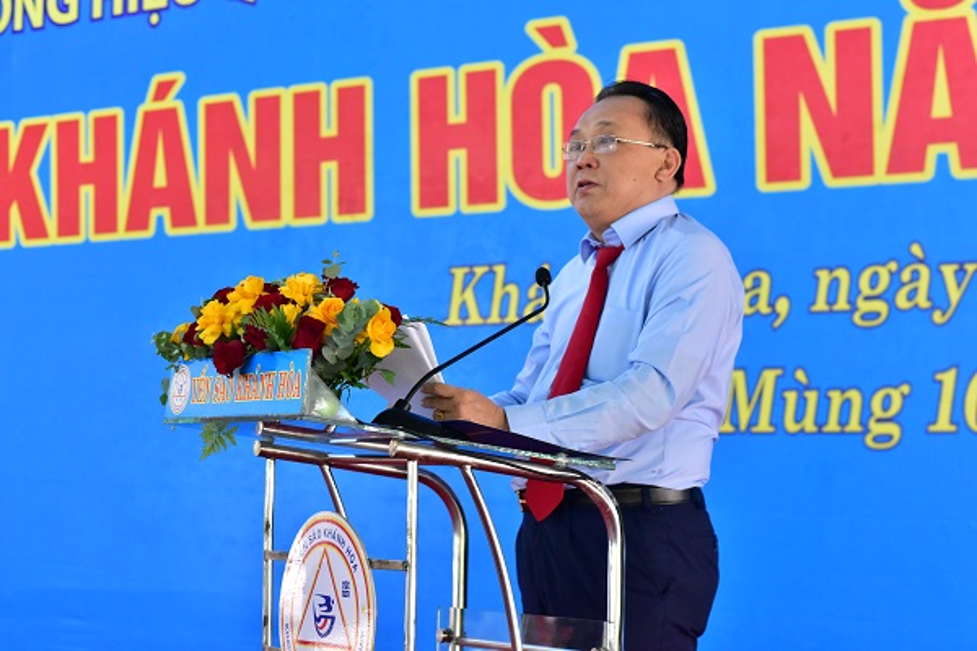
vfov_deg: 16.1
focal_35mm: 85
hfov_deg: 23.9
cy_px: 326
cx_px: 488
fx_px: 2307
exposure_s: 1/320
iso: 3200
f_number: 5
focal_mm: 85
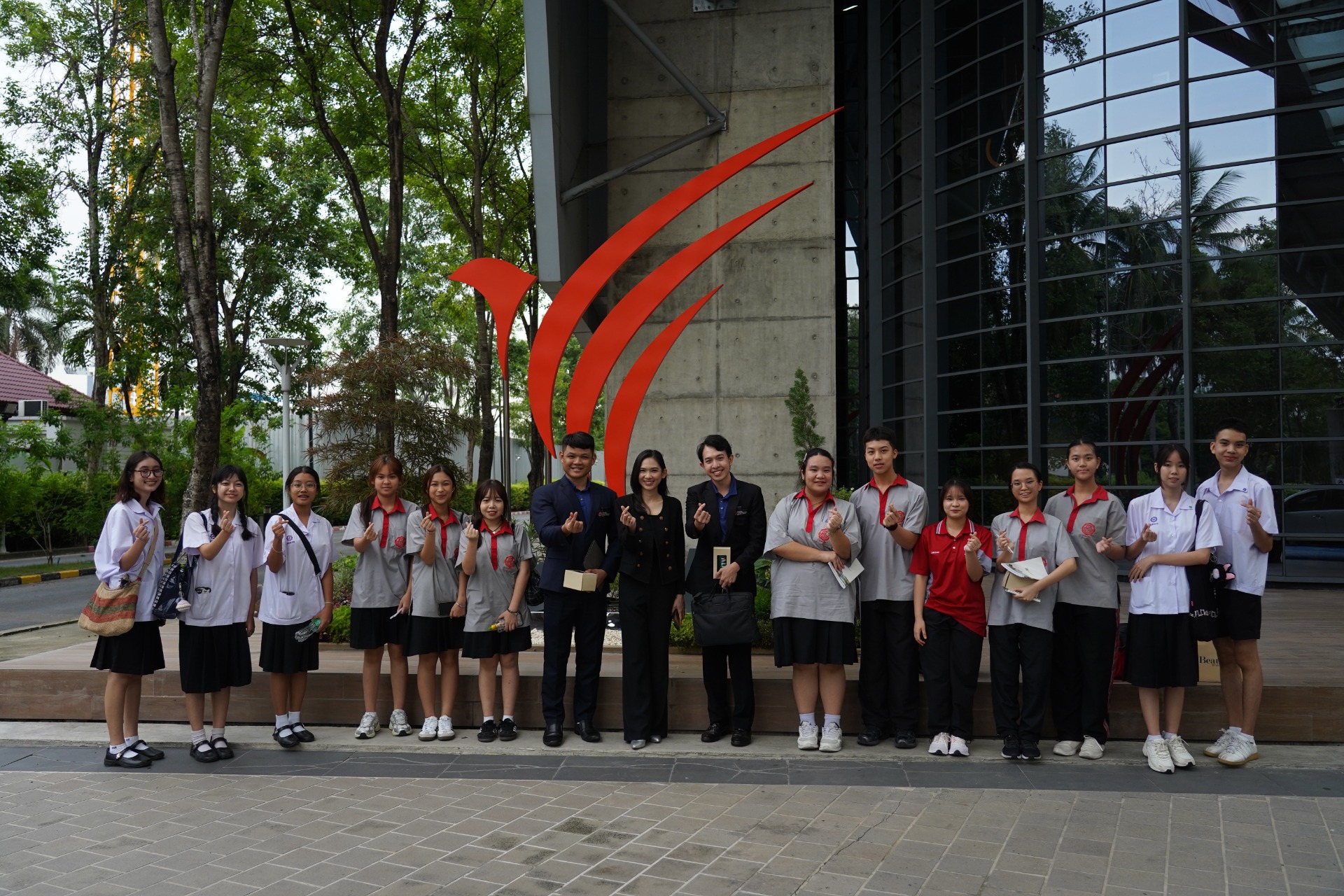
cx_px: 672
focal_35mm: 28
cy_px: 448
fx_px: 1045
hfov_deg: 65.5
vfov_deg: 46.4
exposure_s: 1/640
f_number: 4
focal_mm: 28
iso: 800
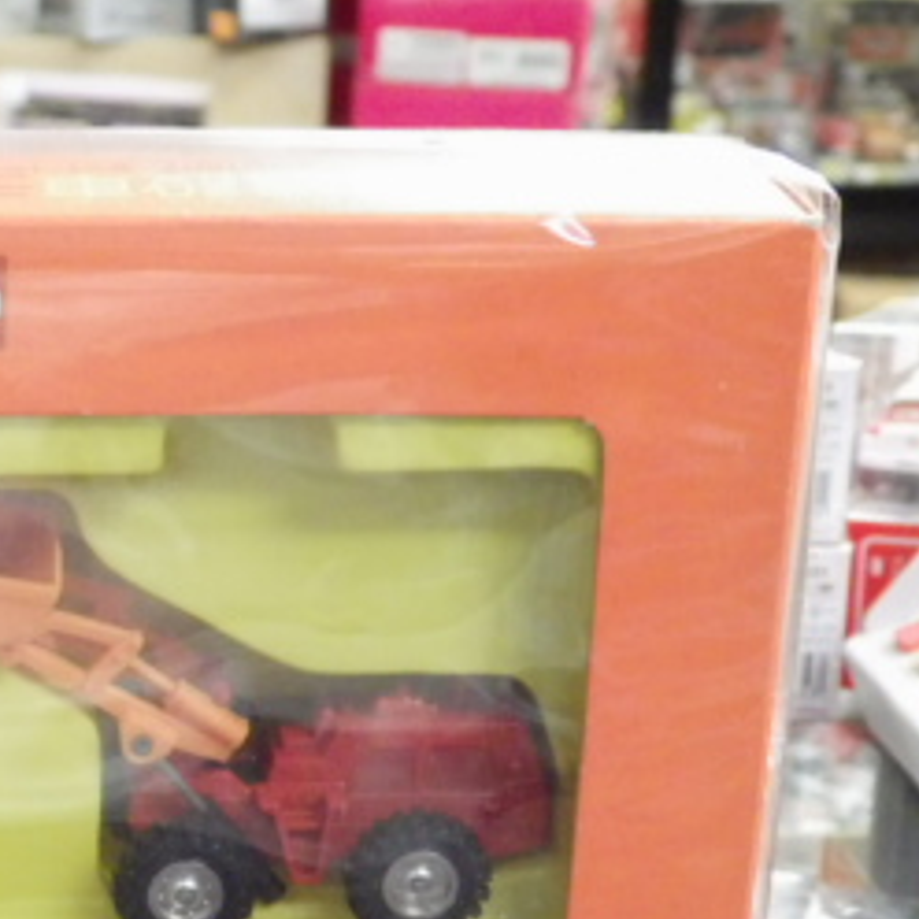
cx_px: -263
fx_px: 3424
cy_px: 845
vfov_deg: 15.1
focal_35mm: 114
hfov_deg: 14.7
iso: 800
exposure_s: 1/25
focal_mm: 9
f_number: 3.8
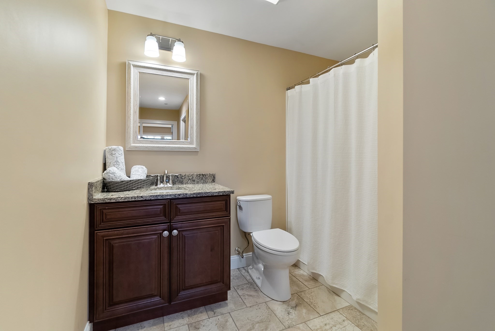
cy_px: 166
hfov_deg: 100.4
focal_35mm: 15
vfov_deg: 77.4
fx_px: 206
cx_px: 248
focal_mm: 10
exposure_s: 1/160
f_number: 7.1
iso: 1000
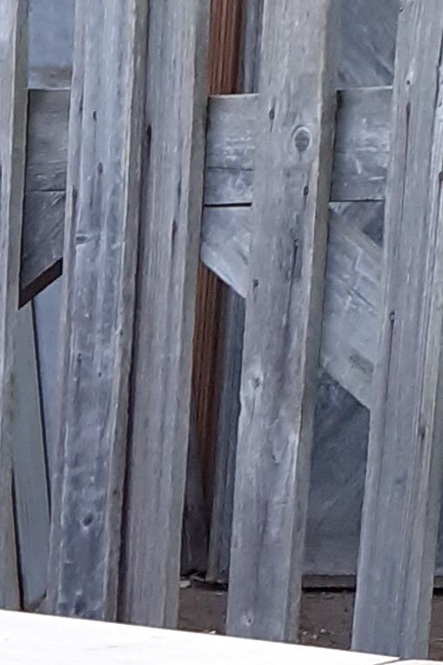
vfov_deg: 12.7
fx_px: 2825
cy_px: 1031
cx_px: -567
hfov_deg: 8.3
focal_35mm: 153
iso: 80
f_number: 1.9
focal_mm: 3.6
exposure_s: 1/50
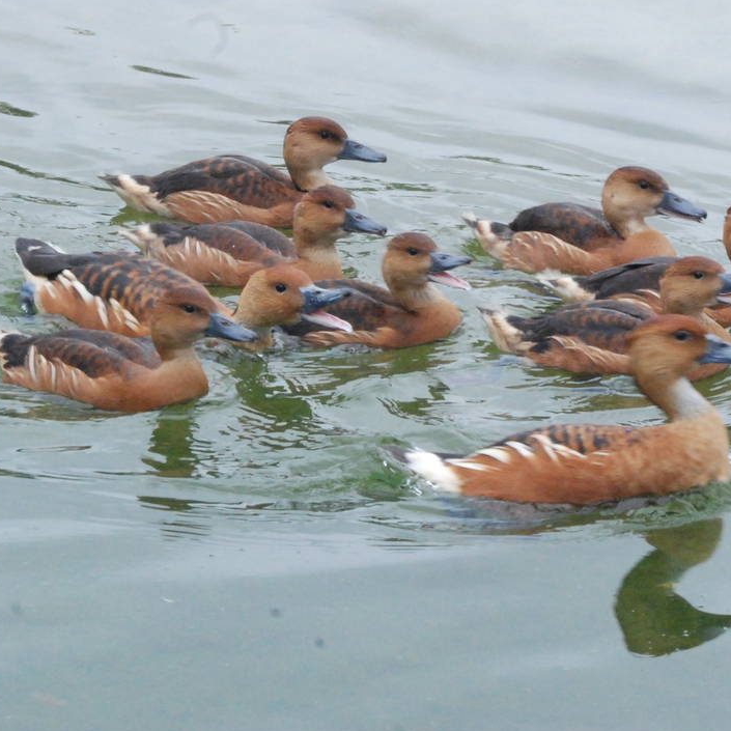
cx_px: 583
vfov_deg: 7.0
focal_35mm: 249
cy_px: 188
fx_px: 5949
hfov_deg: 7.0
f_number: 22
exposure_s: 1/160
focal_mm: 86
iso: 1600
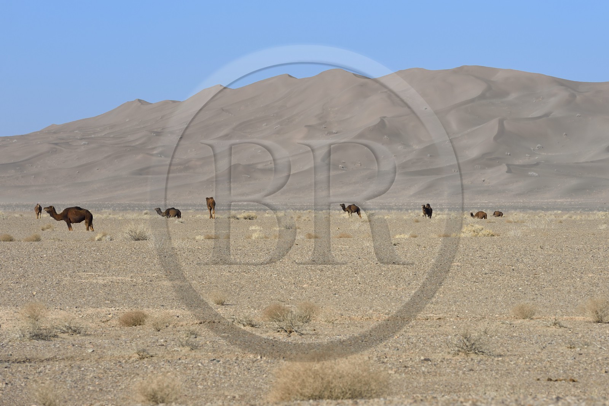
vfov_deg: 6.9
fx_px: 3382
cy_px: 203
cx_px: 304
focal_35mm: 200
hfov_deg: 10.3
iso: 200
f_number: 13
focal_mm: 200
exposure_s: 1/250
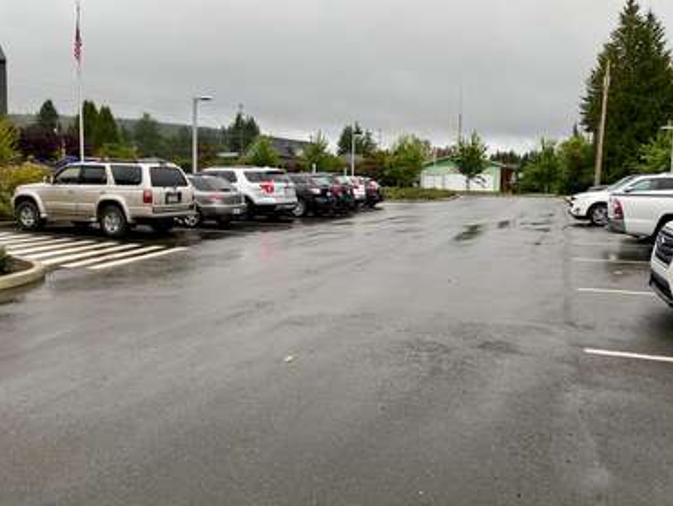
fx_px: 545
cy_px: 241
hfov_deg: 63.3
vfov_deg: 49.8
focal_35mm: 28
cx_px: 361
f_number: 1.8
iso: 64
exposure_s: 1/121
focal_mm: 4.25
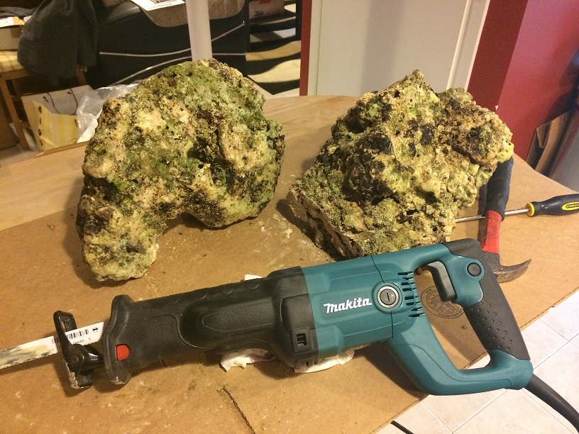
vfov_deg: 46.8
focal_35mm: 30
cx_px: 290
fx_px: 502
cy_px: 217
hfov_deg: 60.0
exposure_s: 1/17
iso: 320
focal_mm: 4.12
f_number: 2.2
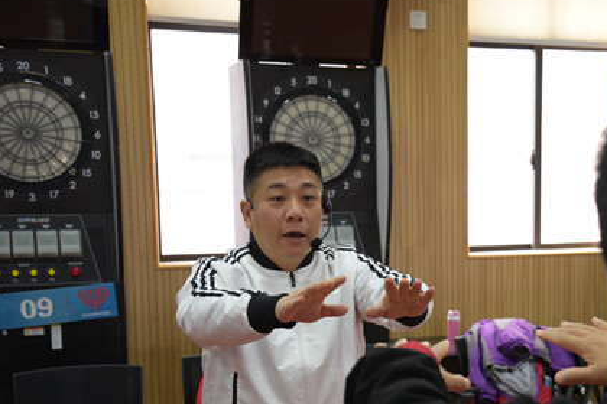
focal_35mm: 61
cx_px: 436
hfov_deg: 32.4
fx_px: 1028
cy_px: 298
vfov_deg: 22.1
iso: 2500
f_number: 4.5
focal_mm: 40
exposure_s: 1/125
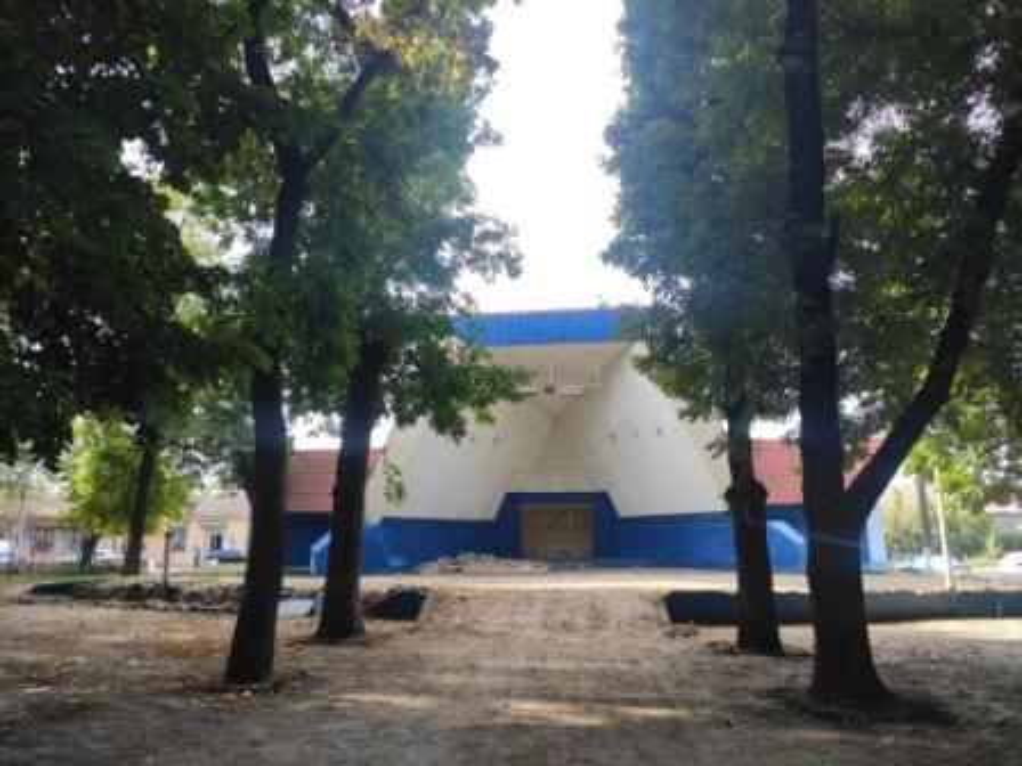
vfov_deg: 53.1
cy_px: 383
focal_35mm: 26
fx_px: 768
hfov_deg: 67.3
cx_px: 511
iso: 112
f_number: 1.75
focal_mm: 4.77
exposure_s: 1/156
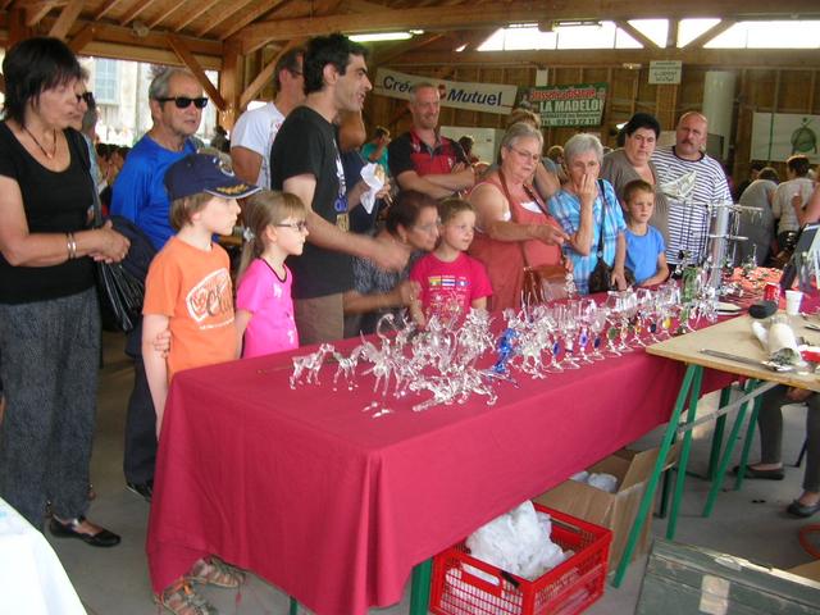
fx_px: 829
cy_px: 308
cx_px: 410
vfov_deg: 40.7
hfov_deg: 52.6
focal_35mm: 35
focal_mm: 5.8
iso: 50
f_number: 2.8
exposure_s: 1/30
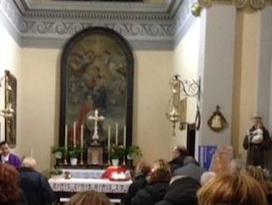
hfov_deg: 30.6
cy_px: 166
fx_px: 495
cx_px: 104
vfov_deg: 23.0
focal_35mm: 63
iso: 640
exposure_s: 1/15
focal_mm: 4.12
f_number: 2.4
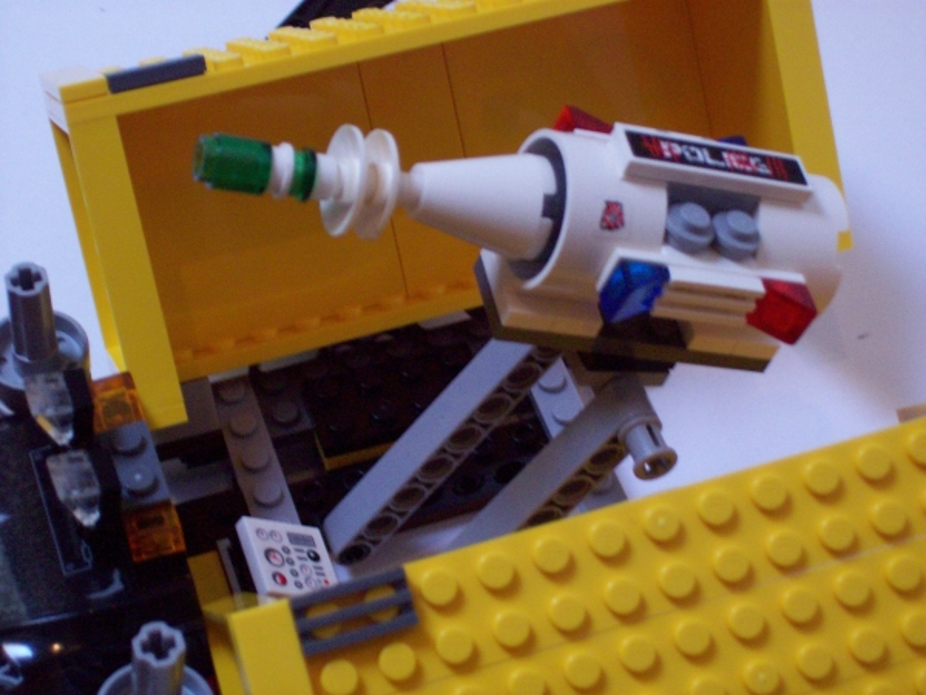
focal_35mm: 87
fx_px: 2327
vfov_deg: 17.0
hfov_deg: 22.5
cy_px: 348
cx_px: 463
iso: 160
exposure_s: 1/8
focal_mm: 14.3
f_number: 4.3
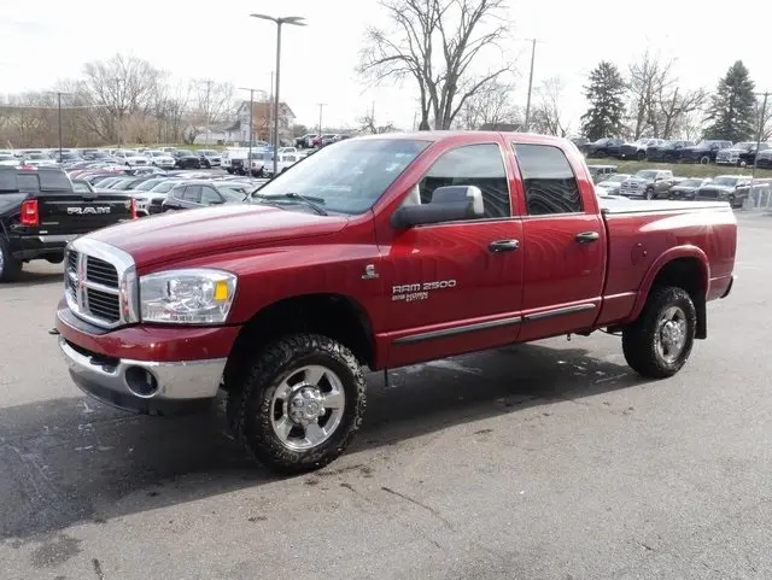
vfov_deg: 44.2
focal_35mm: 32
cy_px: 290
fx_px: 714
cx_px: 386
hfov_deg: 56.8
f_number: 20
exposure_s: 1/60
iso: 800
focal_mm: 16
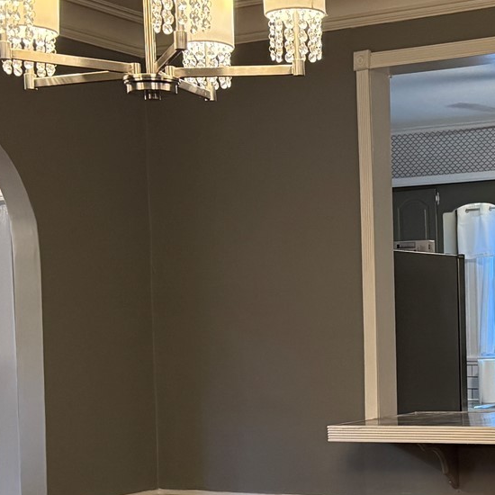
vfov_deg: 23.1
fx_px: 1197
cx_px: 469
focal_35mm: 74
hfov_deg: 22.6
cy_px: 374
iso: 400
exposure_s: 1/60
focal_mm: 6.76
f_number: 1.78
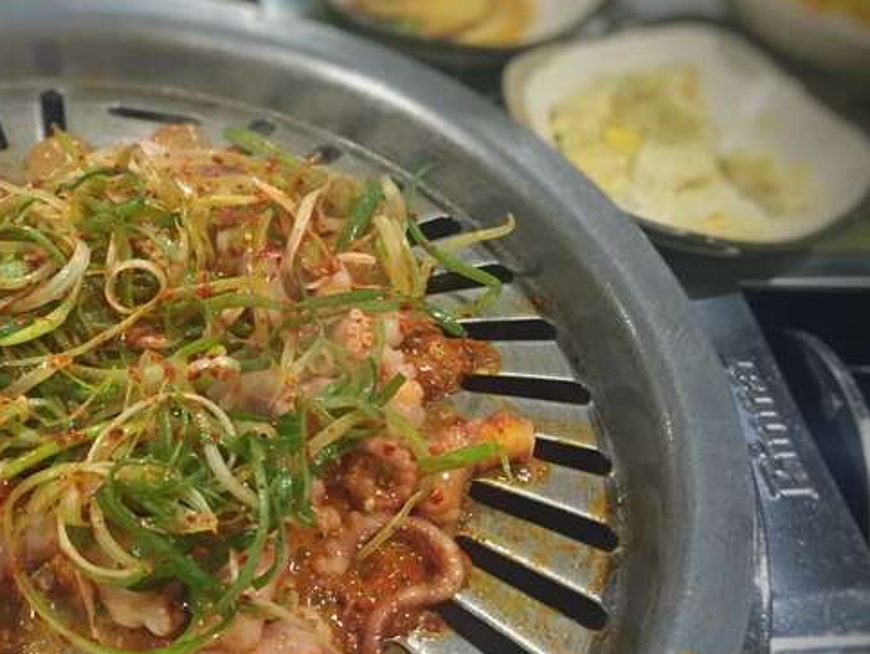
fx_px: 1207
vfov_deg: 30.1
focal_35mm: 48
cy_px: 434
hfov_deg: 38.0
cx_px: 155
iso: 160
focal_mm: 4.15
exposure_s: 1/30
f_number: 2.2
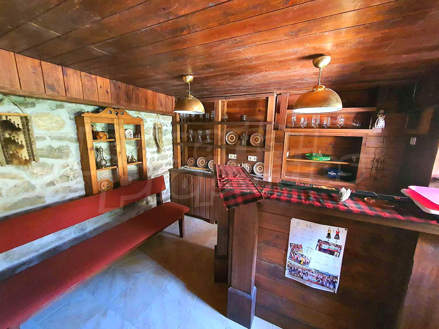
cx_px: 220
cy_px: 164
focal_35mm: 13
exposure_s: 1/10
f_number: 2.2
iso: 800
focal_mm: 1.8
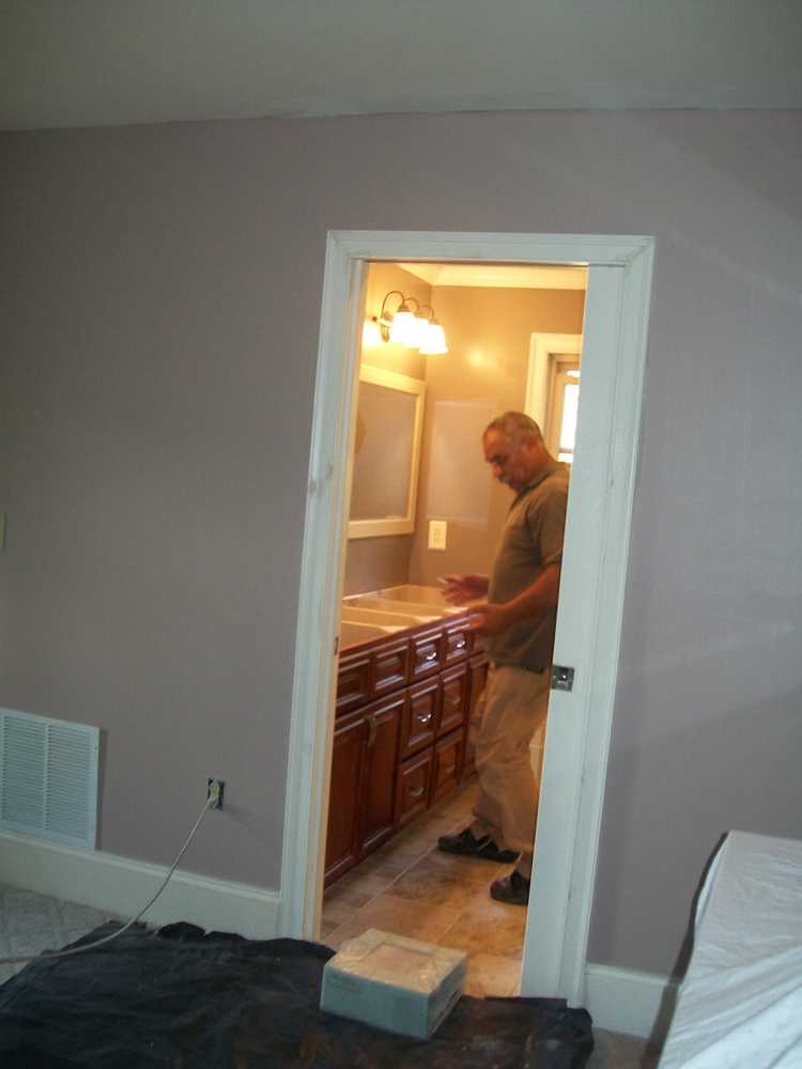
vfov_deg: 51.4
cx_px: 401
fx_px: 1112
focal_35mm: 36
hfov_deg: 39.7
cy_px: 534
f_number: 2.7
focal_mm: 6
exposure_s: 1/30
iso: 160
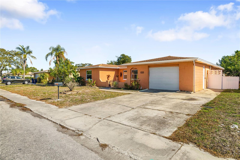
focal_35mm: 21
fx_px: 140
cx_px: 120
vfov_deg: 59.5
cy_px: 80
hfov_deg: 81.2
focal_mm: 21
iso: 250
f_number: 8
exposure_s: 1/250
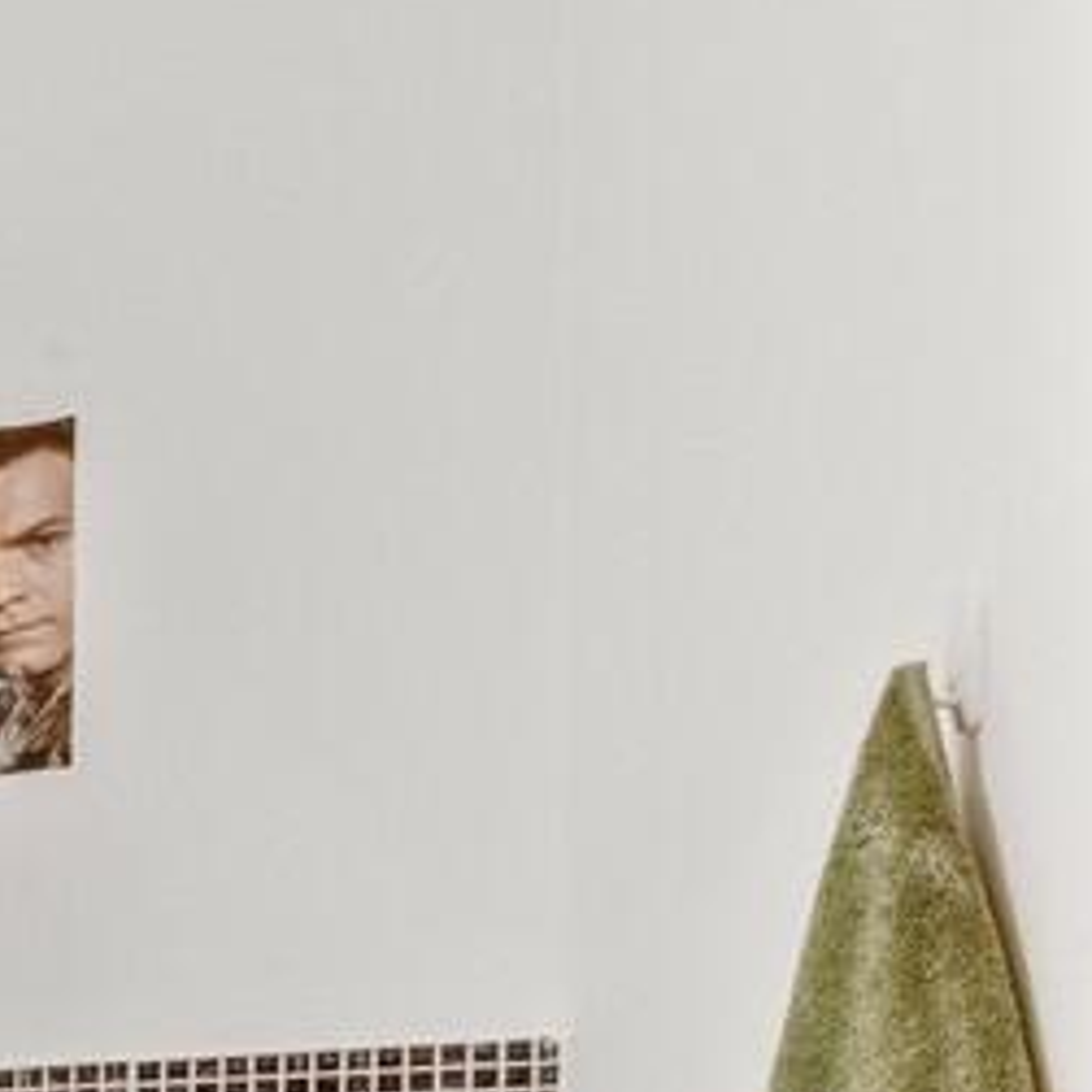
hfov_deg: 18.8
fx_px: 1856
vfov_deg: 28.4
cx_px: -1127
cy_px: 1320
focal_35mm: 52
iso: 8000
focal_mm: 15
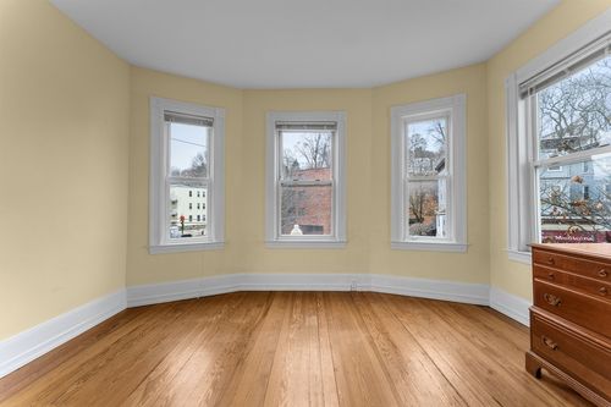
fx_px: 238
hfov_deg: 104.3
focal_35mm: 14
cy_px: 204
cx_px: 306
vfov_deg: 81.2
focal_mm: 14
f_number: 11
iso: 1600
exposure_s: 1/10
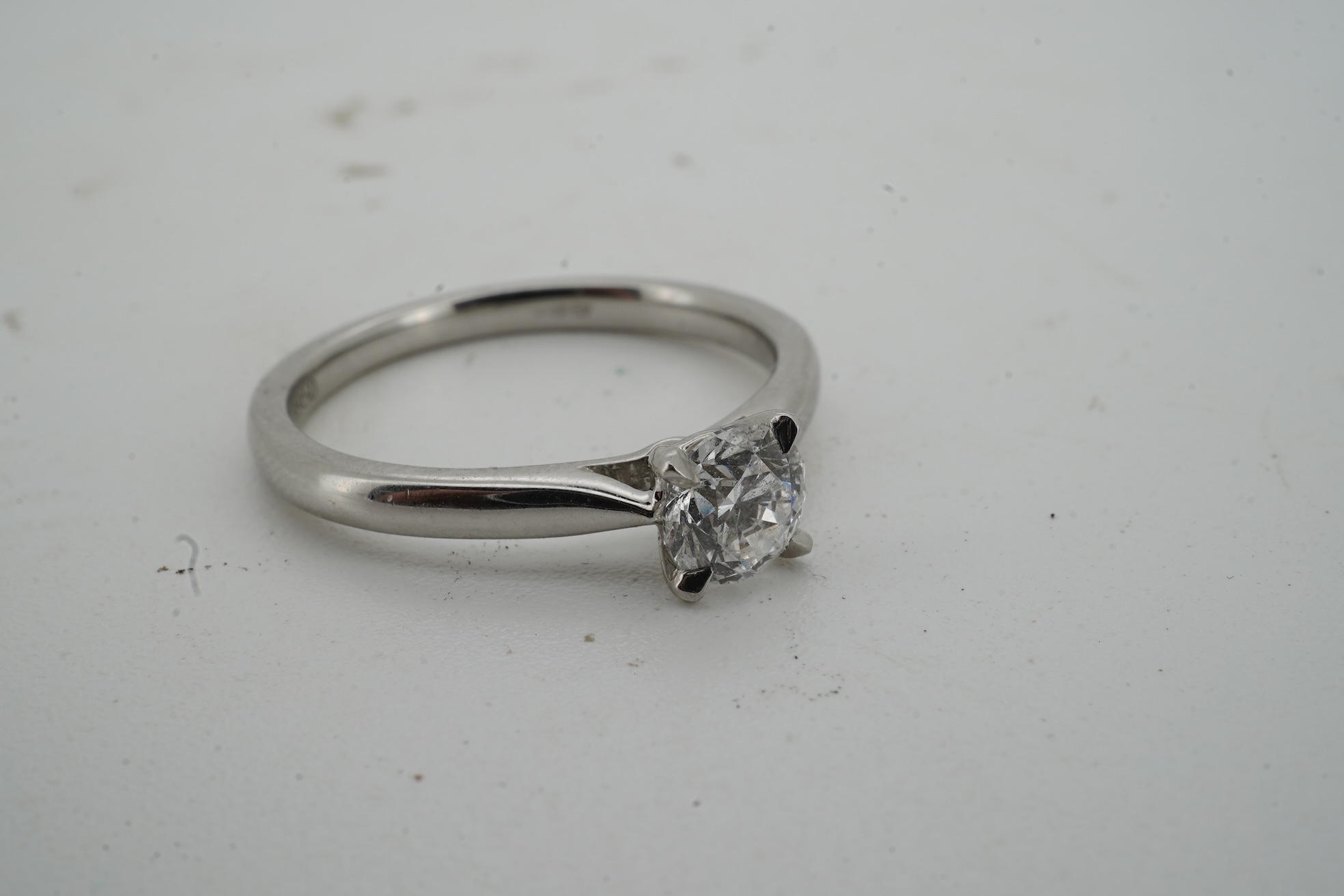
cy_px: 448
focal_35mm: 45
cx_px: 672
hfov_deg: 43.6
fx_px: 1680
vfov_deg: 29.9
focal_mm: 30
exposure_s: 1/100
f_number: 22
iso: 200
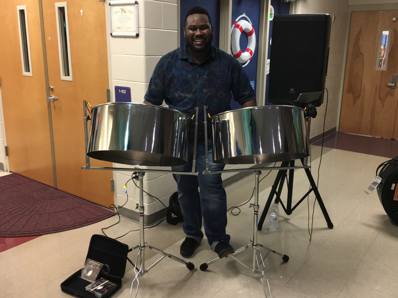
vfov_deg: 44.1
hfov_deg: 56.8
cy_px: 139
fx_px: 368
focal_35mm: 32
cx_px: 214
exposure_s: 1/30
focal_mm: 4.15
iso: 100
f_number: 2.2
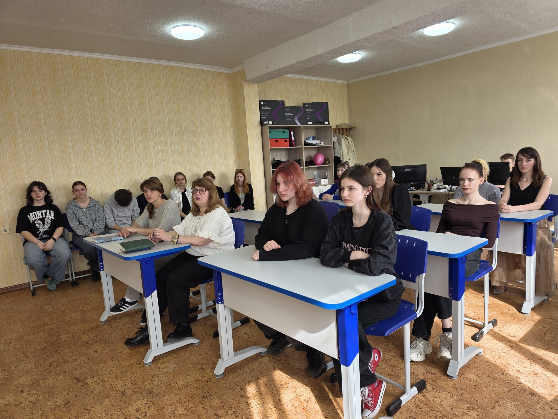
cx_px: 279
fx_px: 371
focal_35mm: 23
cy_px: 210
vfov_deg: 58.9
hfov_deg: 73.9
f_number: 1.7
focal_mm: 6.3
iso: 40
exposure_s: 1/100
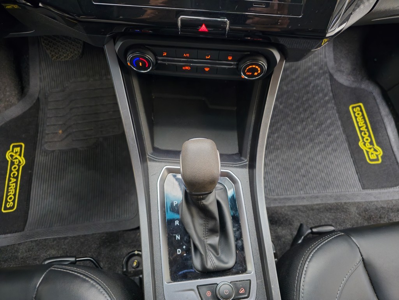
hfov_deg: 73.9
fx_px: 265
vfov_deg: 58.9
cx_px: 200
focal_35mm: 23
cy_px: 150
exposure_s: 1/24
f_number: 1.7
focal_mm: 6.3
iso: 800
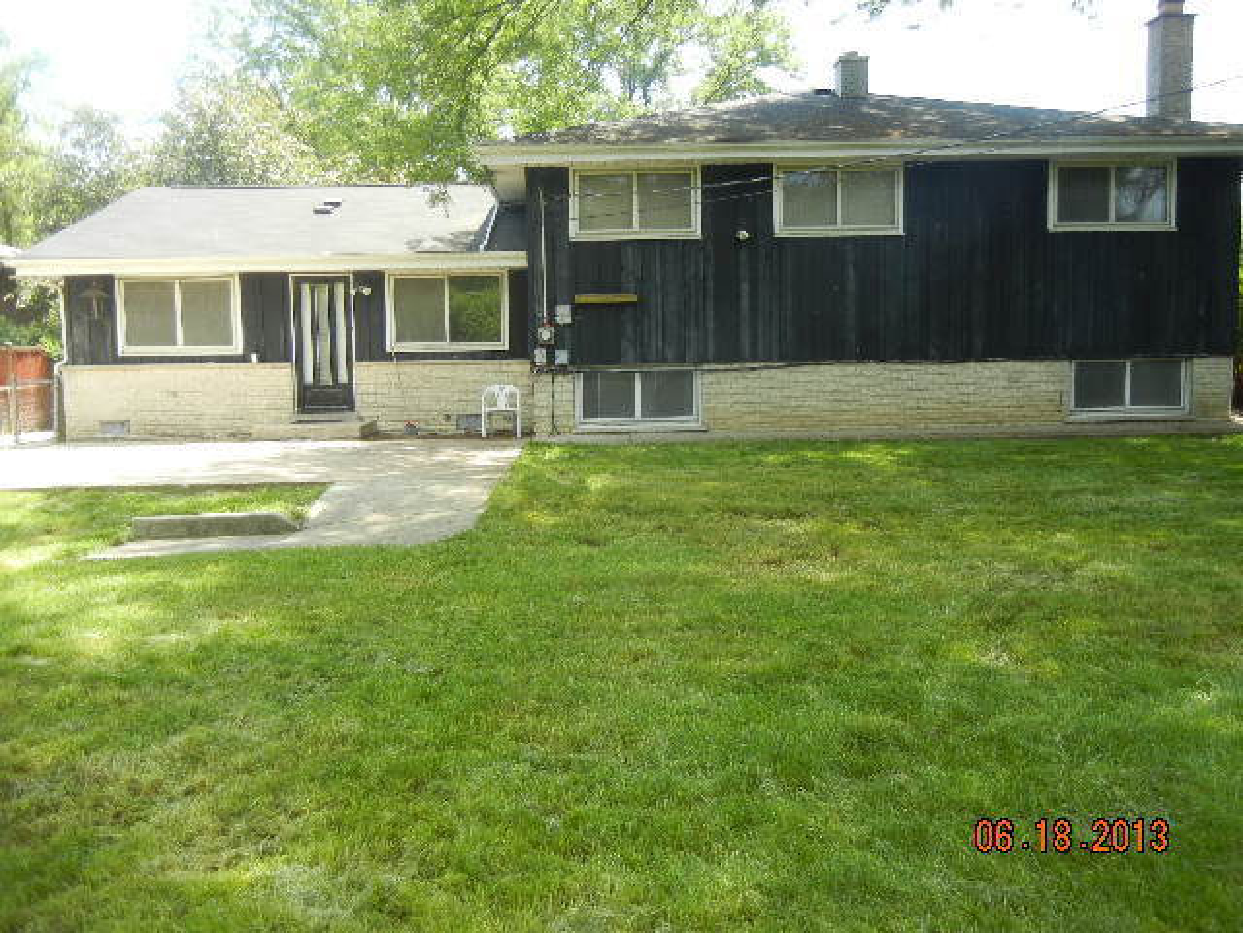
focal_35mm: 30
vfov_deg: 46.8
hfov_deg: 60.0
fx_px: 1077
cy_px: 466
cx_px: 622
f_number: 3.5
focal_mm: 5.4
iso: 160
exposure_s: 1/147
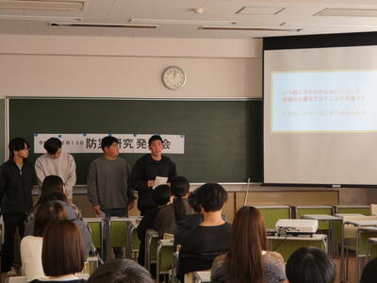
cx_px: 188
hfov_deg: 26.3
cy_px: 142
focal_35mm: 74
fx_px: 806
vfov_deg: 19.9
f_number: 4.4
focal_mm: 13.3
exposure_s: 1/80
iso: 500
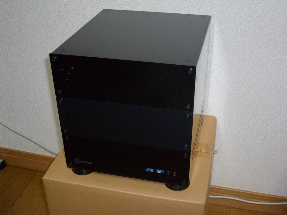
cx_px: 144
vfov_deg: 32.2
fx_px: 373
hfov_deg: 42.1
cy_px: 108
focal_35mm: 45
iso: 125
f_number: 3.2
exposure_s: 1/8
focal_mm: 7.5
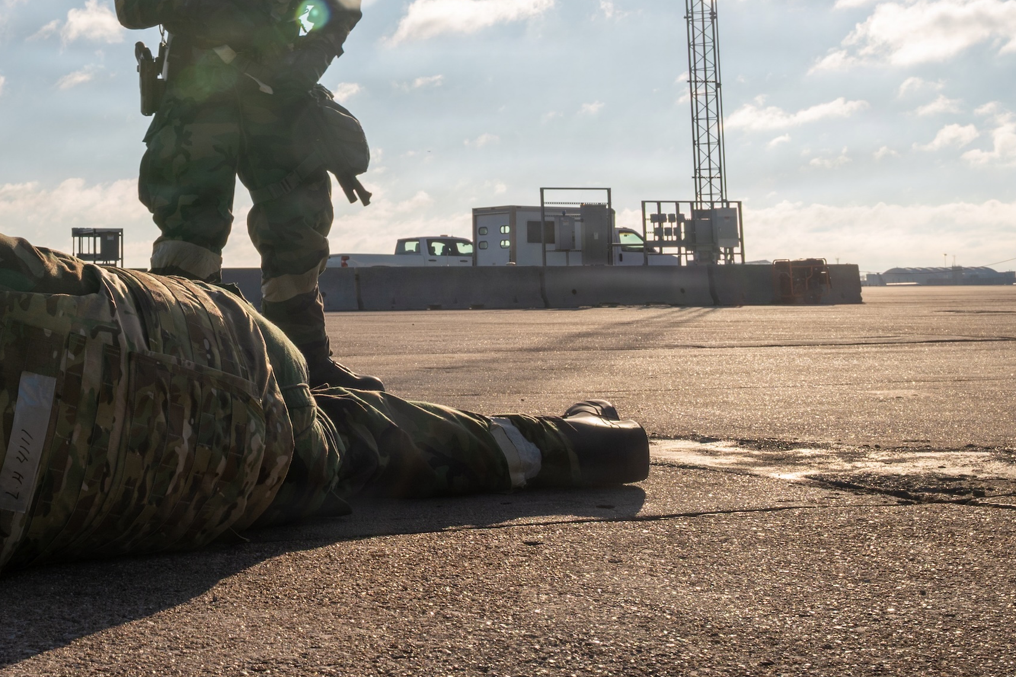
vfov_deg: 21.2
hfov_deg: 30.9
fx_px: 1777
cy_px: 120
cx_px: 165
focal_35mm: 63
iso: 160
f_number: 16
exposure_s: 1/250
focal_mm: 36
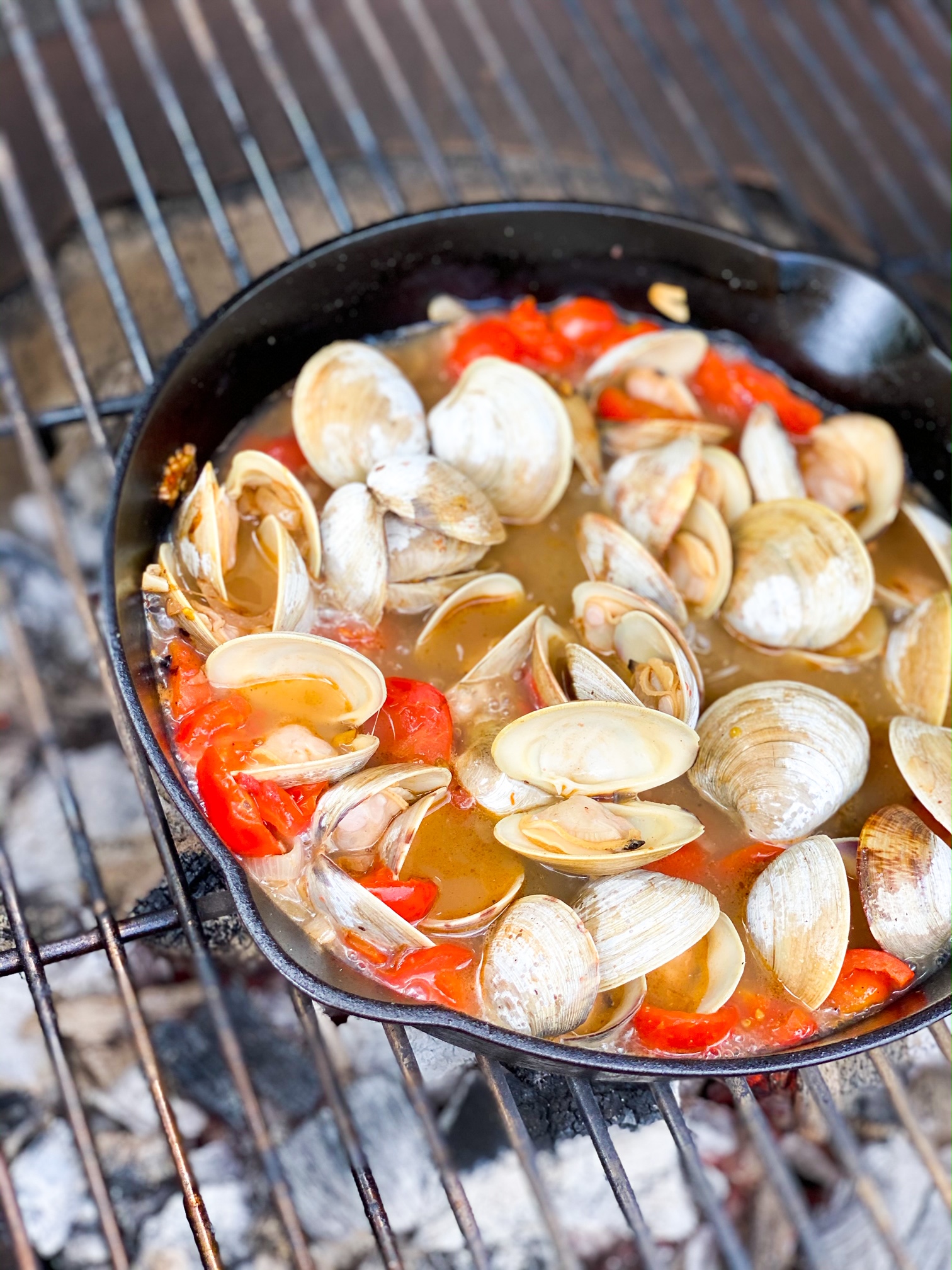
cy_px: 635
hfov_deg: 28.0
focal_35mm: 52
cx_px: 476
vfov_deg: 36.8
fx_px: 1907
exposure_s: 1/120
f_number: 2
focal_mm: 6
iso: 25
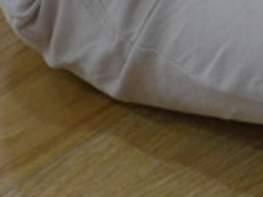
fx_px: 3492
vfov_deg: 3.2
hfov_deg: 4.2
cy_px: -89
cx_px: 575
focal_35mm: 460
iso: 400
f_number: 2.2
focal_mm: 15.7
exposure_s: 1/250
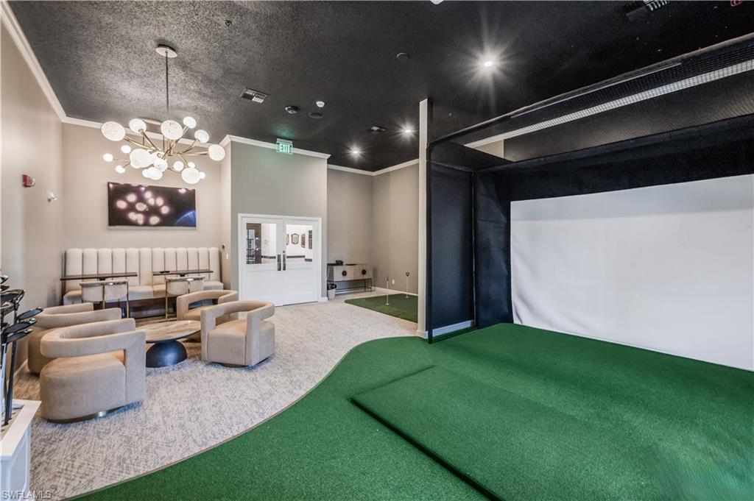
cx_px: 377
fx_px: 293
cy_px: 250
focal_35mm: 14
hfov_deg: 104.3
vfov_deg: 81.1
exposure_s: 1/13
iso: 320
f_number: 8
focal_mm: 14
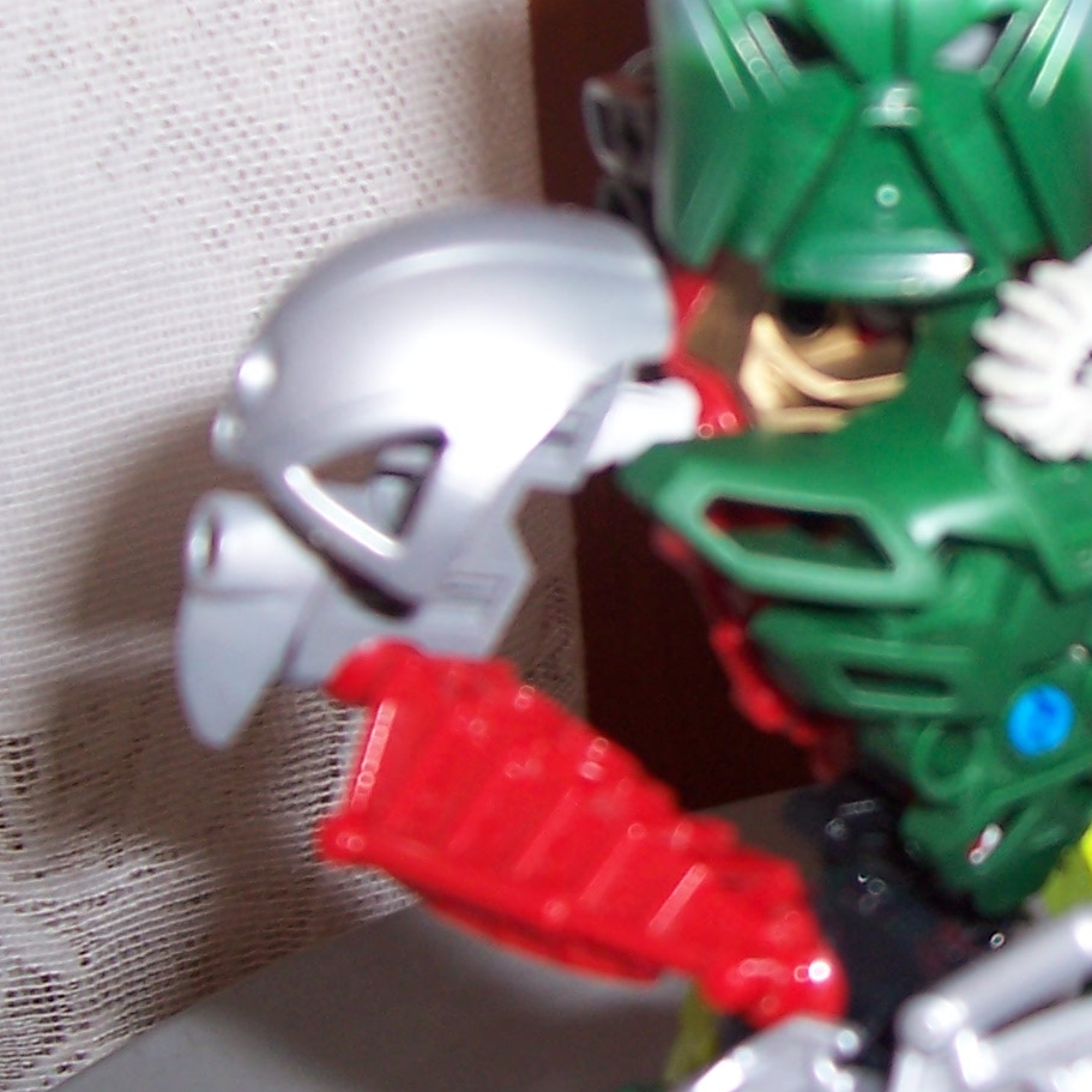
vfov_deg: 22.6
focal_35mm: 76
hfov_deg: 21.9
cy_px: 291
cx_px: 1099
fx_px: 2712
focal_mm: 5.6
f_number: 2.7
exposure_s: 1/60
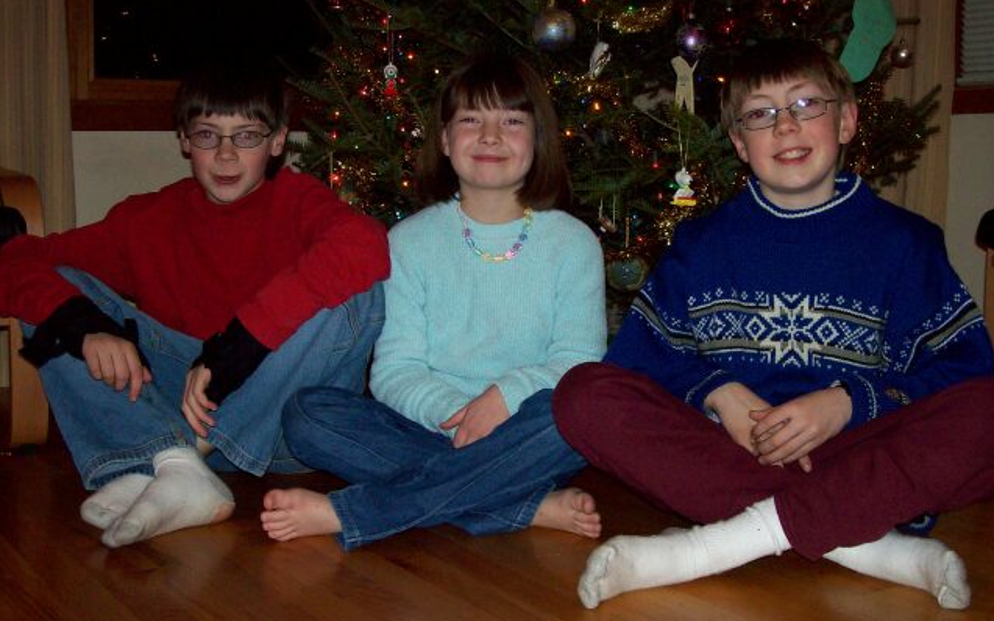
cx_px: 499
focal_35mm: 48
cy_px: 343
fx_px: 1300
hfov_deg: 41.8
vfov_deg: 26.8
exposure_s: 1/73.1
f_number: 3
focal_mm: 7.6
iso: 140
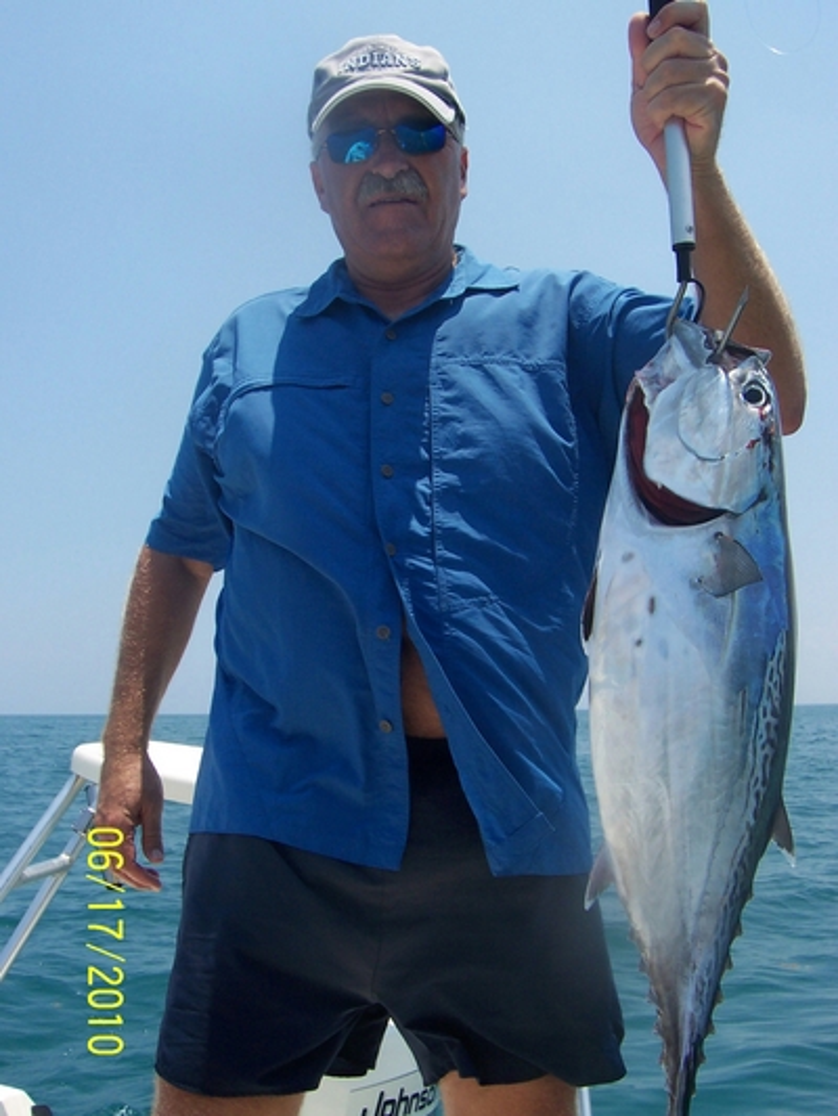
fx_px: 1194
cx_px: 419
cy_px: 558
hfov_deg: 38.7
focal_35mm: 37
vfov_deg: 50.1
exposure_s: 1/750
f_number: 5.6
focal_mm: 5.6
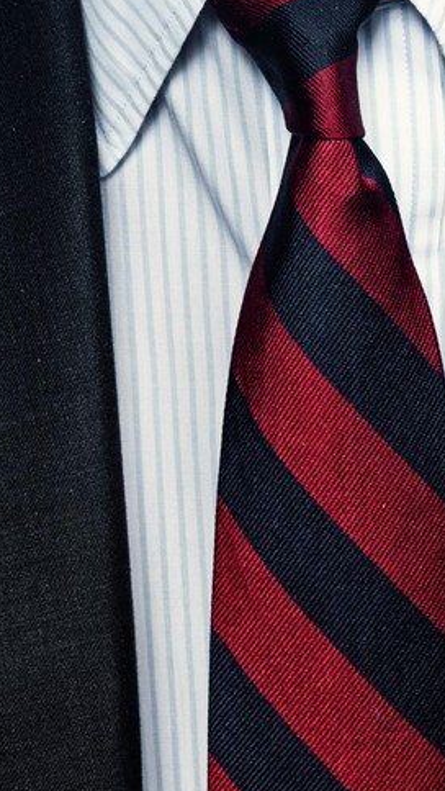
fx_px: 4464
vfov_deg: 9.9
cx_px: 296
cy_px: -339
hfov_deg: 5.7
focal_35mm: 213
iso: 64
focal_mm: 50
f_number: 10
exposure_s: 1/200
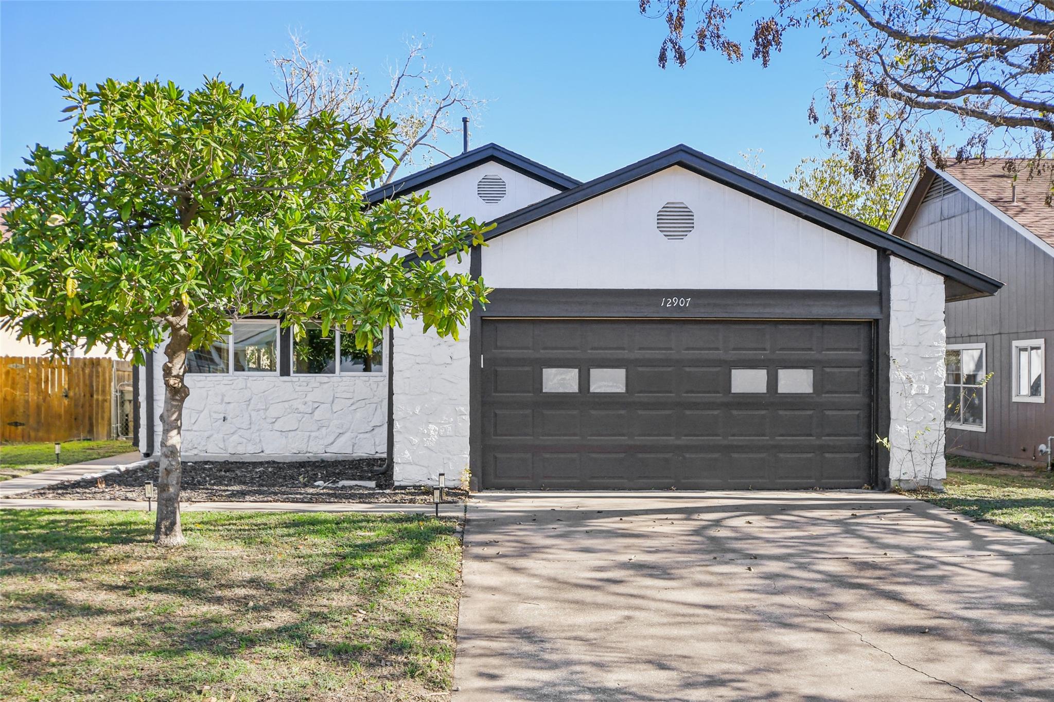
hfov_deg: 53.1
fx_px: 1054
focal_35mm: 36
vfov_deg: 36.9
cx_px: 527
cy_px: 351
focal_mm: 24
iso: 400
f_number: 8
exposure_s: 1/640
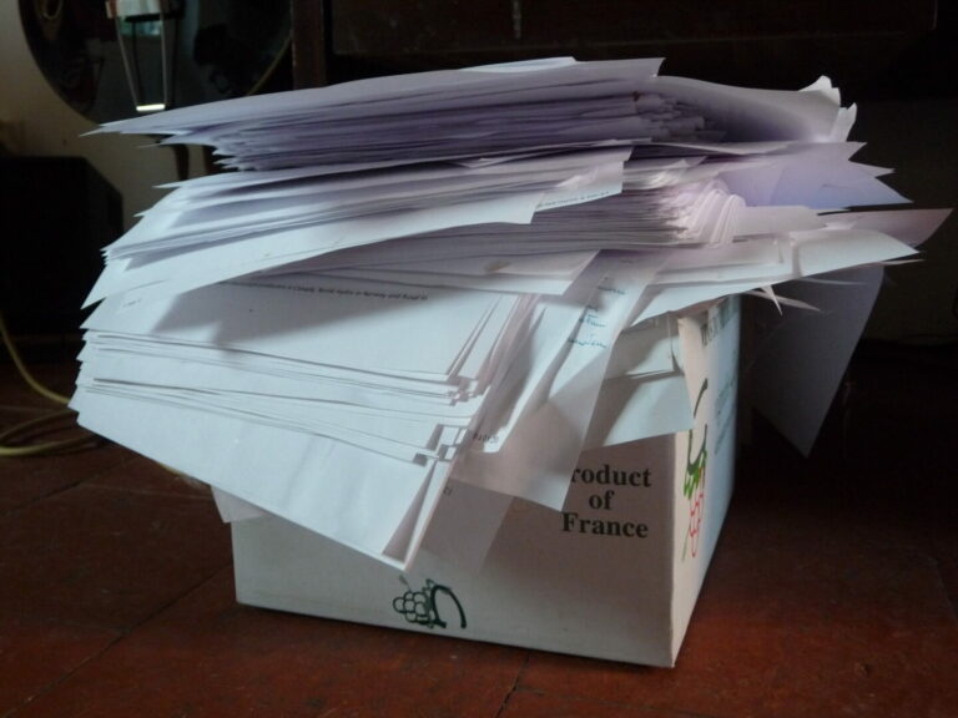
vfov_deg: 37.7
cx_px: 479
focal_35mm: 38
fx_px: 1052
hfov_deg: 49.0
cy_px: 359
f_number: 3.8
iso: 400
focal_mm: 6.3
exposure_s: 1/8
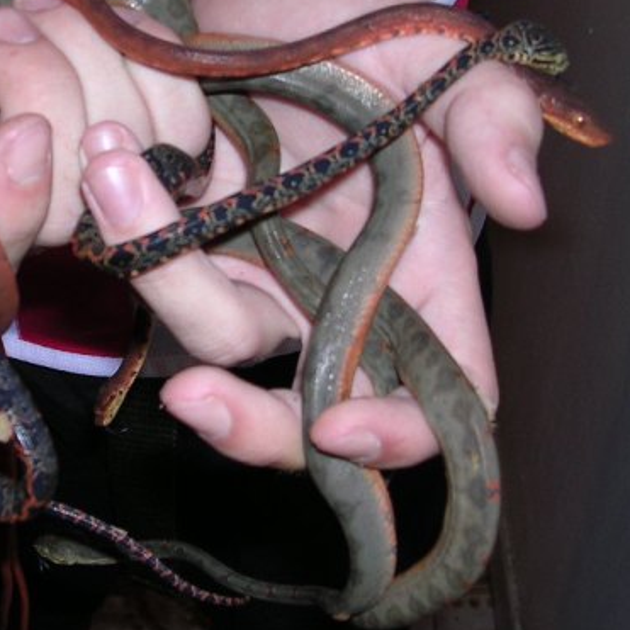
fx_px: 1338
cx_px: 157
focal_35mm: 65
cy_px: 239
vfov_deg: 26.4
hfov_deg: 26.2
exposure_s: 1/60.1
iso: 100
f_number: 2.8
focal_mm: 5.8
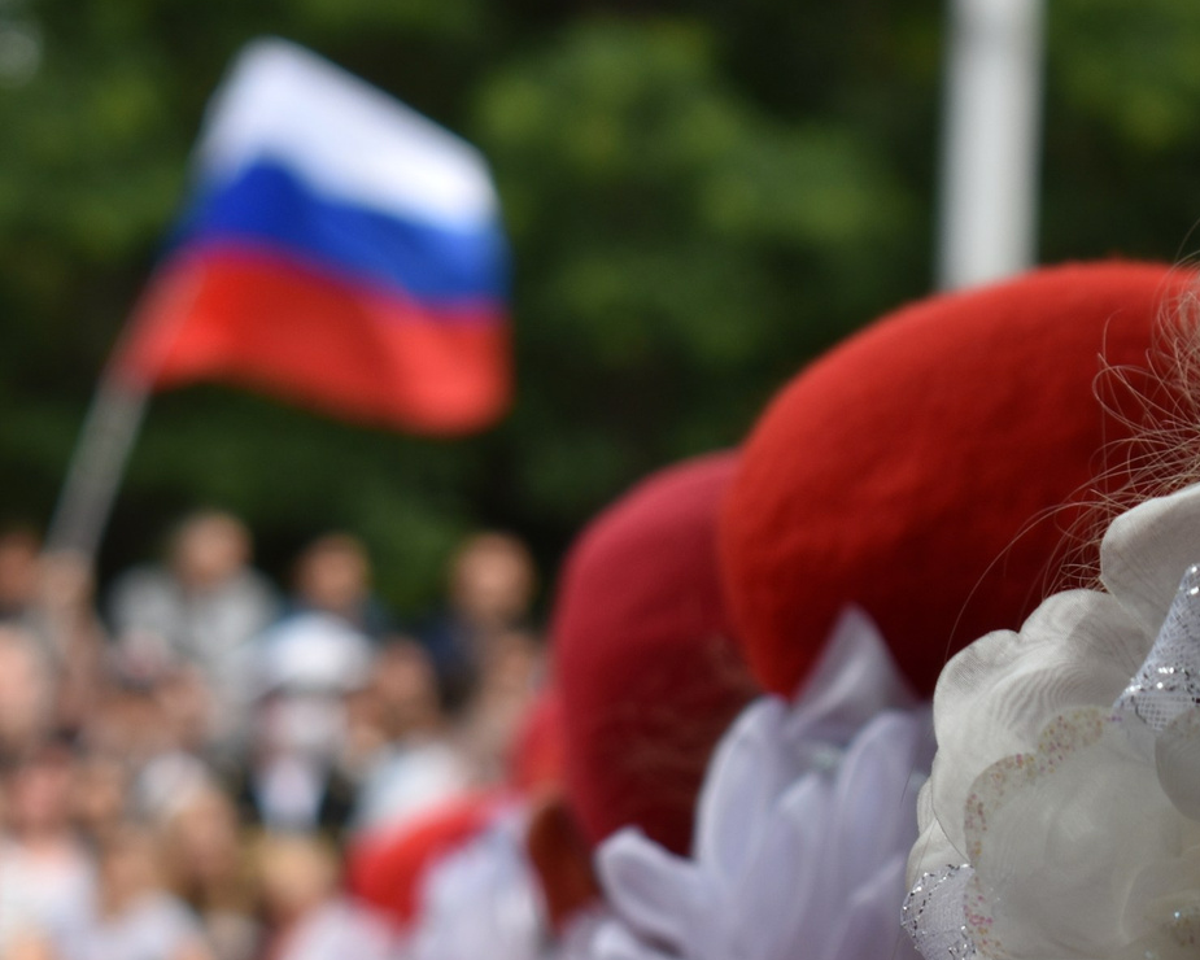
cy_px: 674
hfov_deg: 9.0
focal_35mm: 214
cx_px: 104
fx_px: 7611
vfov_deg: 7.2
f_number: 5.6
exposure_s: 1/160
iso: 100
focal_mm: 55
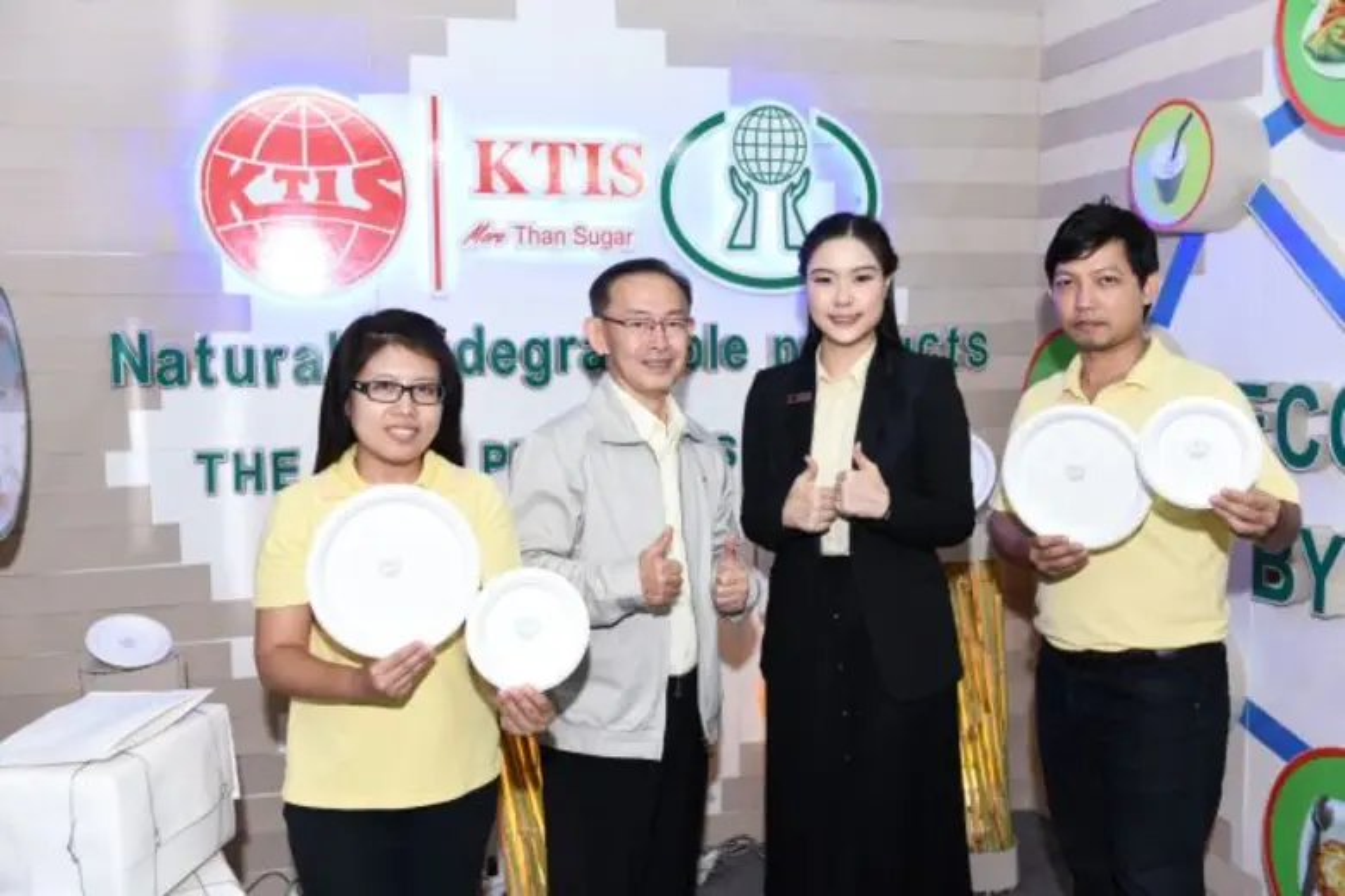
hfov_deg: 55.8
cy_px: 448
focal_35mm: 34
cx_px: 672
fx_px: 1270
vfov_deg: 38.9
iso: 800
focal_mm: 34
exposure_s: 1/125
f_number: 5
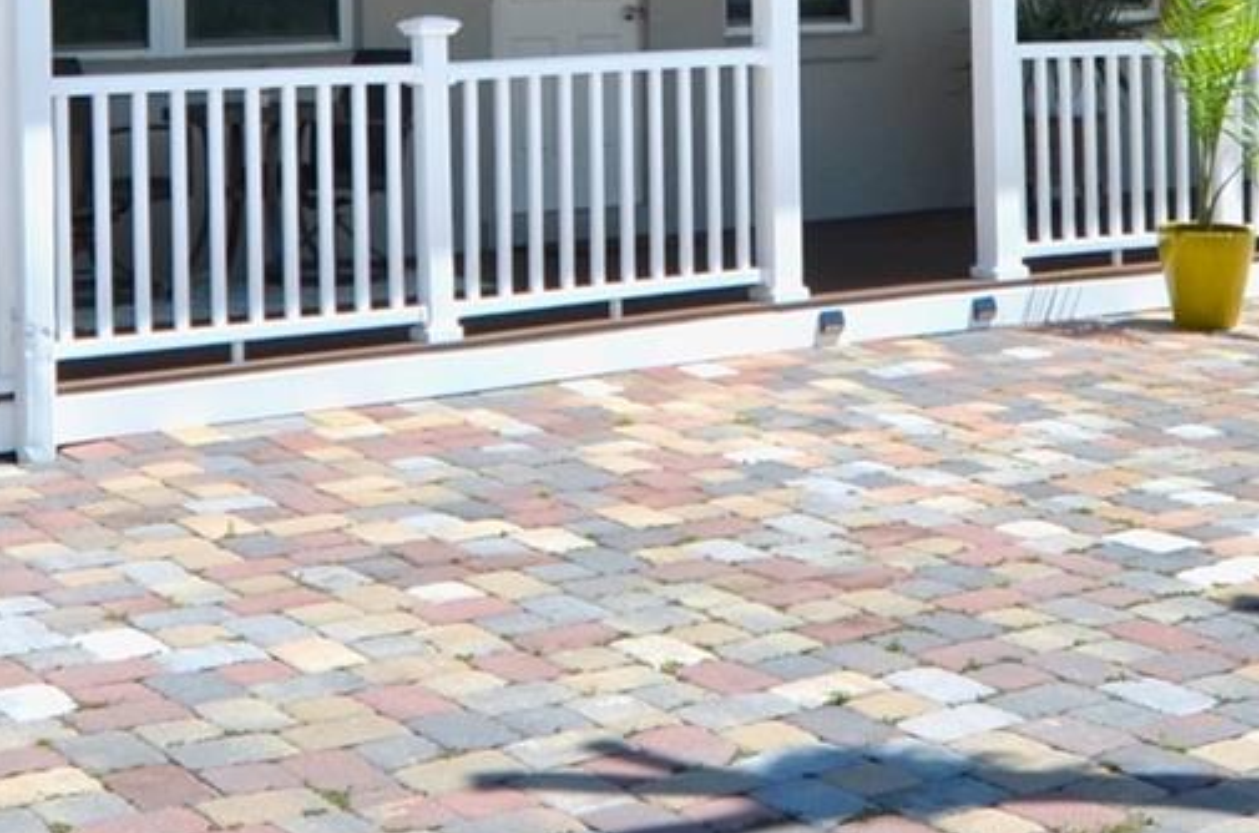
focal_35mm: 57
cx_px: 623
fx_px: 1988
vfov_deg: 21.3
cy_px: -268
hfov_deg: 35.1
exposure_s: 1/250
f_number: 8
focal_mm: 12
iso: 180
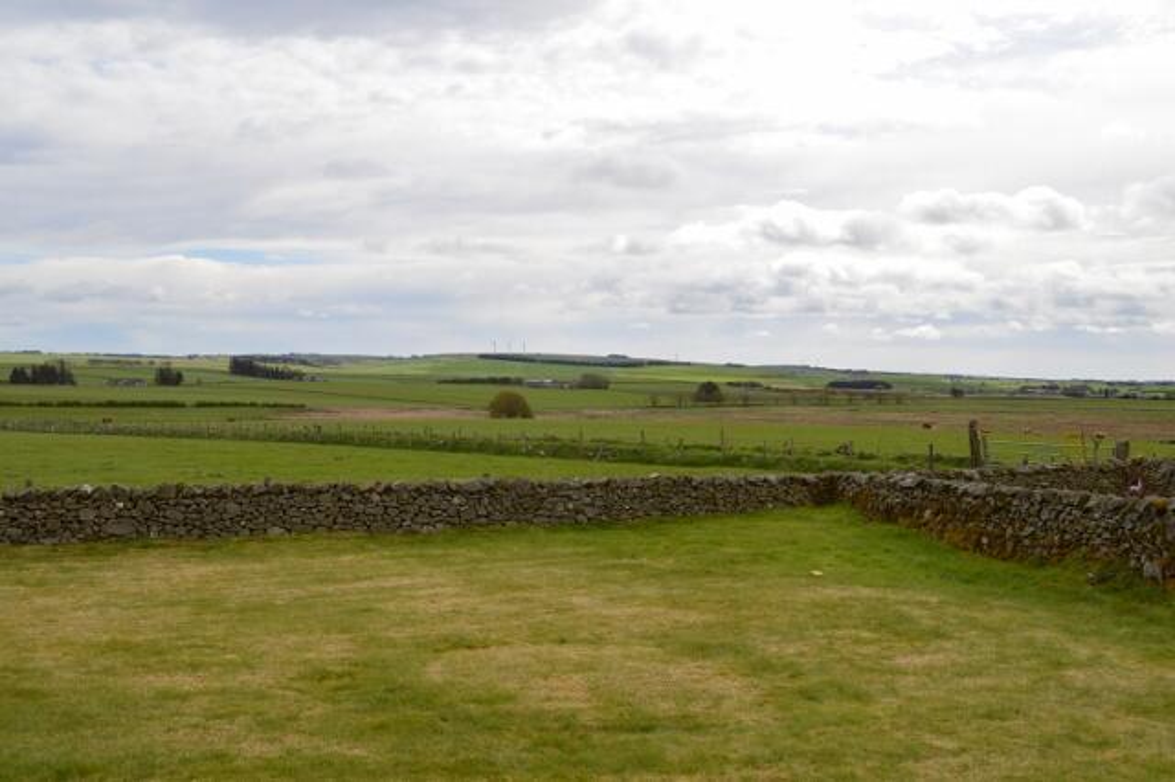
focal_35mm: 33
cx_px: 588
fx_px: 1076
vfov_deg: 39.9
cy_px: 391
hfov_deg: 57.2
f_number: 8
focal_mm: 22
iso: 100
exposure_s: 1/250
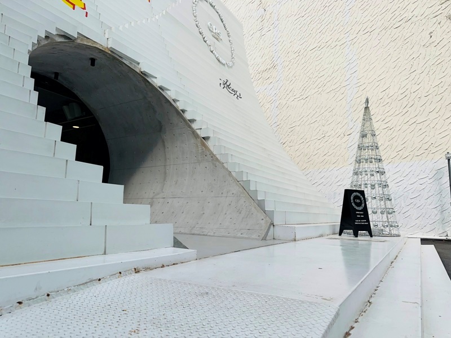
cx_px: 226
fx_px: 313
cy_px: 169
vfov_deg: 56.8
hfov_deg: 71.6
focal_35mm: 24
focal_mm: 6.86
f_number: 1.78
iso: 80
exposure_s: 1/5263
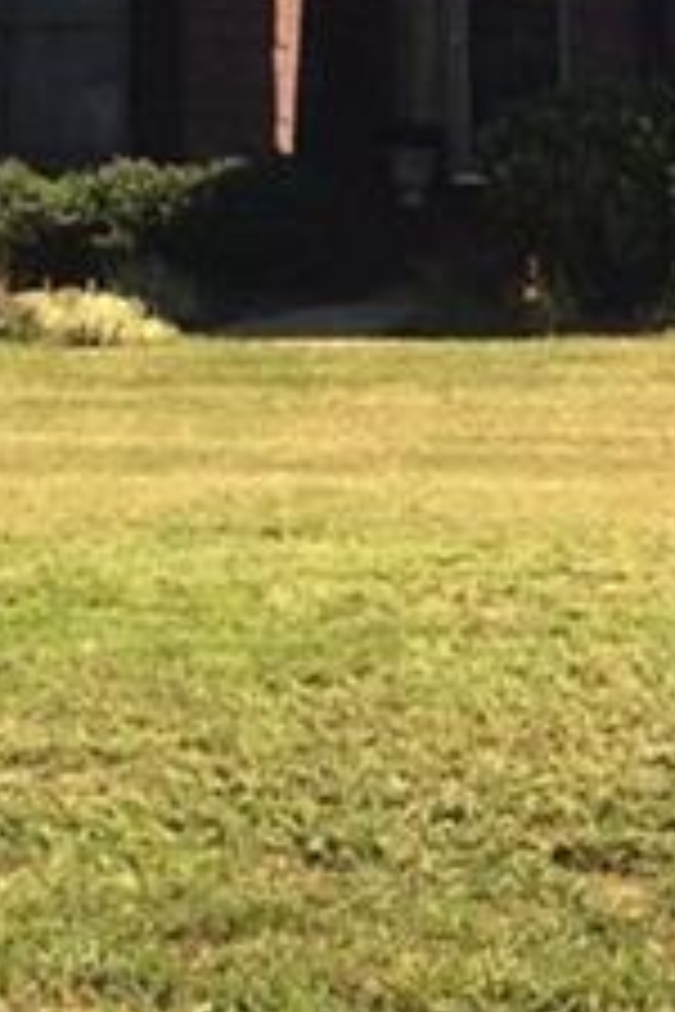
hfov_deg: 9.0
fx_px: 4247
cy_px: -216
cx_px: 765
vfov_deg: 13.2
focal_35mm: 151
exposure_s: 1/867
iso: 32
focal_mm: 3.3
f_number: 2.4
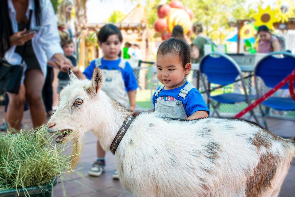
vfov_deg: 29.9
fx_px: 369
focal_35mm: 45
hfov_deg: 43.6
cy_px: 98
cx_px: 148
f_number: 5
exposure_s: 1/250
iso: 250
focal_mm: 30
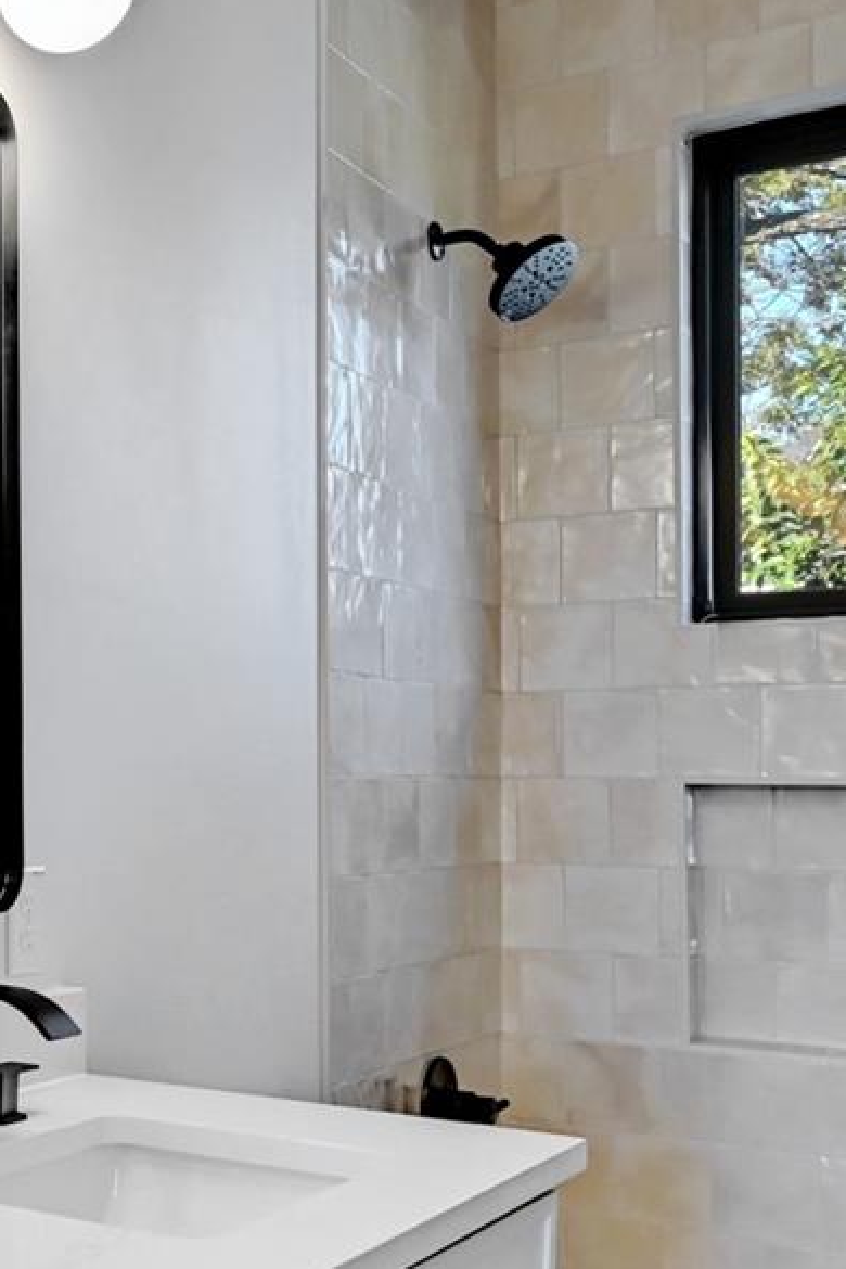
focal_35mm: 49
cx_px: -317
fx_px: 1727
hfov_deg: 23.6
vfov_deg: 40.0
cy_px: 811
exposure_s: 1/10
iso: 400
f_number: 10
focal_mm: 14
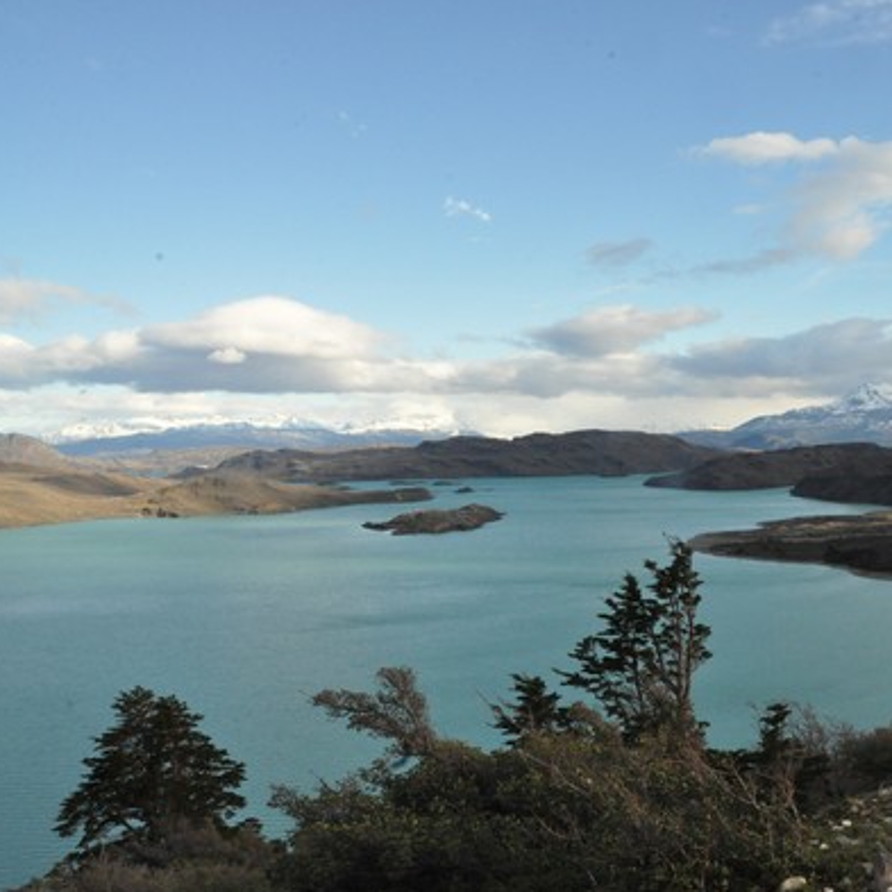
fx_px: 1020
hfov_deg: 45.6
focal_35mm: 35
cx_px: 667
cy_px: 448
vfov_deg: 47.2
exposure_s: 1/250
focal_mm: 18
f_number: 22
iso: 1800
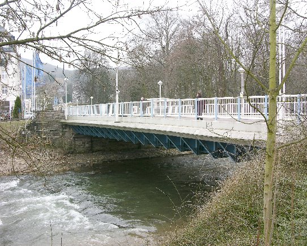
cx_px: 157
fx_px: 336
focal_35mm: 37
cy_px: 124
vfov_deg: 40.2
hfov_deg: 49.1
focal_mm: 8.9
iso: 50
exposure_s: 1/49.4
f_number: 5
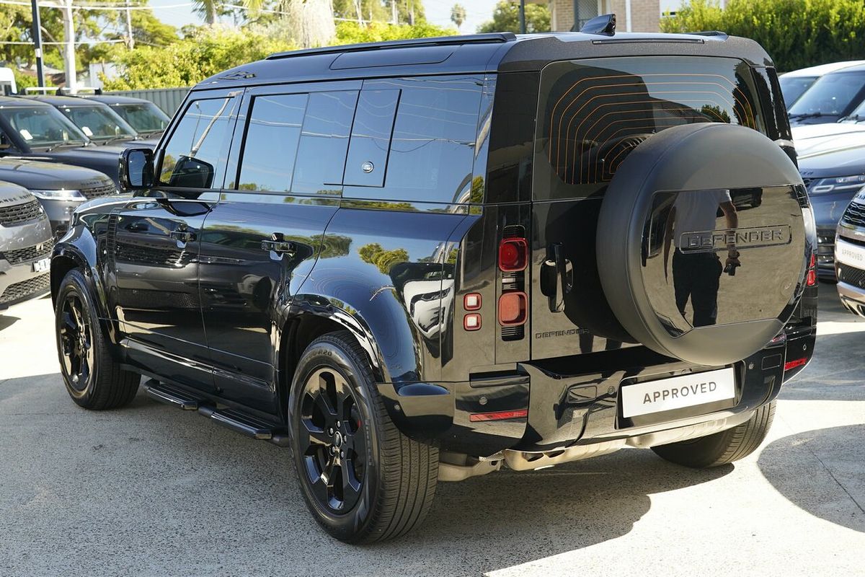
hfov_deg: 43.6
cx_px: 432
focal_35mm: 45
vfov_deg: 29.9
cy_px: 288
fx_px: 1081
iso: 800
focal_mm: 45
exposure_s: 1/250
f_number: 5.6
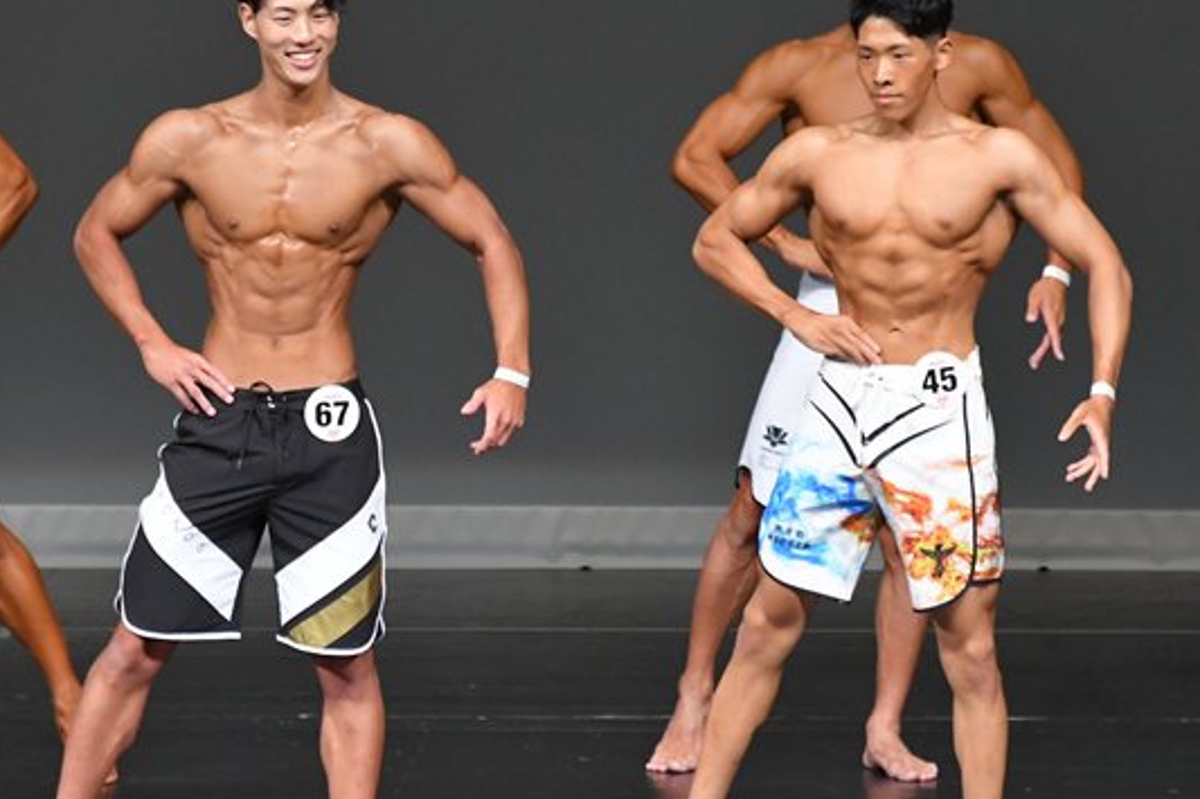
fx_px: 15261
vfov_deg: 3.0
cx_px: 483
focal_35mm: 458
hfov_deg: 4.5
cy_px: 432
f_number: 5.6
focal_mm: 210
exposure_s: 1/400
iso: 4000
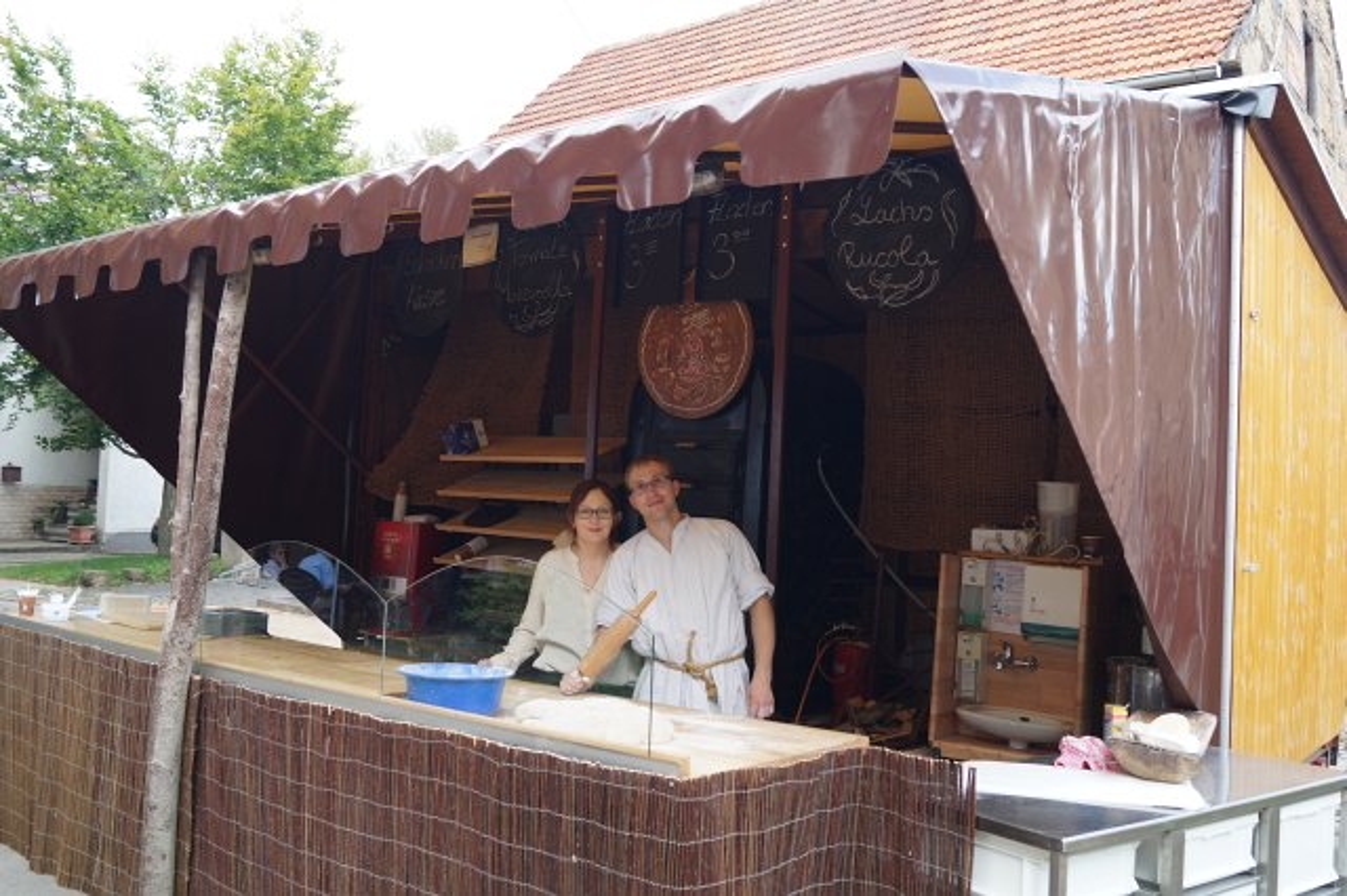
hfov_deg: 62.0
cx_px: 674
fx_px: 1122
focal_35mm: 30
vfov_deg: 43.6
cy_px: 448
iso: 100
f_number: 4.5
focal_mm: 20
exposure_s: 1/80
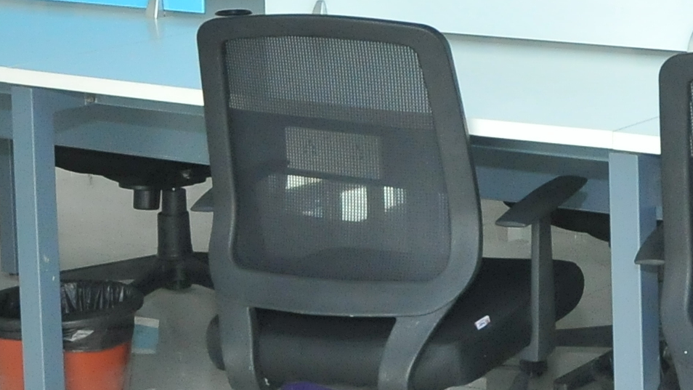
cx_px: 745
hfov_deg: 16.4
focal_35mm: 127
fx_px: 2334
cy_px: -224
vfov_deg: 9.3
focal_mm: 18
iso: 1000
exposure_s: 1/80
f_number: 4.5
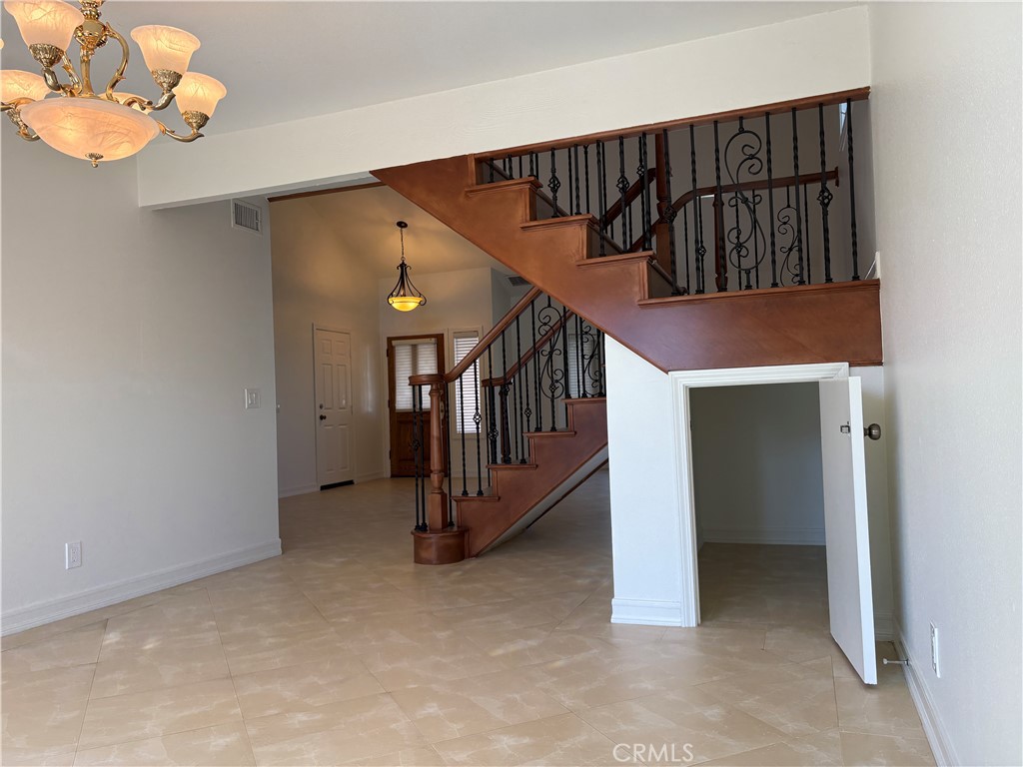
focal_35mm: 26
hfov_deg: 67.3
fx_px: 768
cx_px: 512
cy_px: 384
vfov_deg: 53.1
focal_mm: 5.96
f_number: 1.6
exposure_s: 1/176
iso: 64
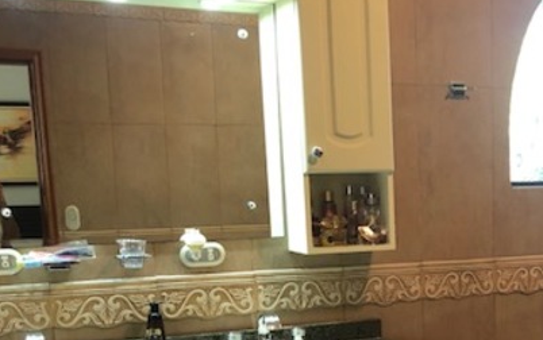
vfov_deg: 21.1
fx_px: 874
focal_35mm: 59
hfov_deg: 33.1
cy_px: 356
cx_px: 467
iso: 40
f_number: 1.8
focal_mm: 3.99
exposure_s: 1/17
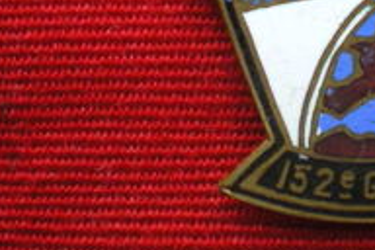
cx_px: 344
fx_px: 1031
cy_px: -59
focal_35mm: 99
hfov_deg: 20.2
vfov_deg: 13.4
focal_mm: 6.3
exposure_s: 1/40
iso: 400
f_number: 3.1
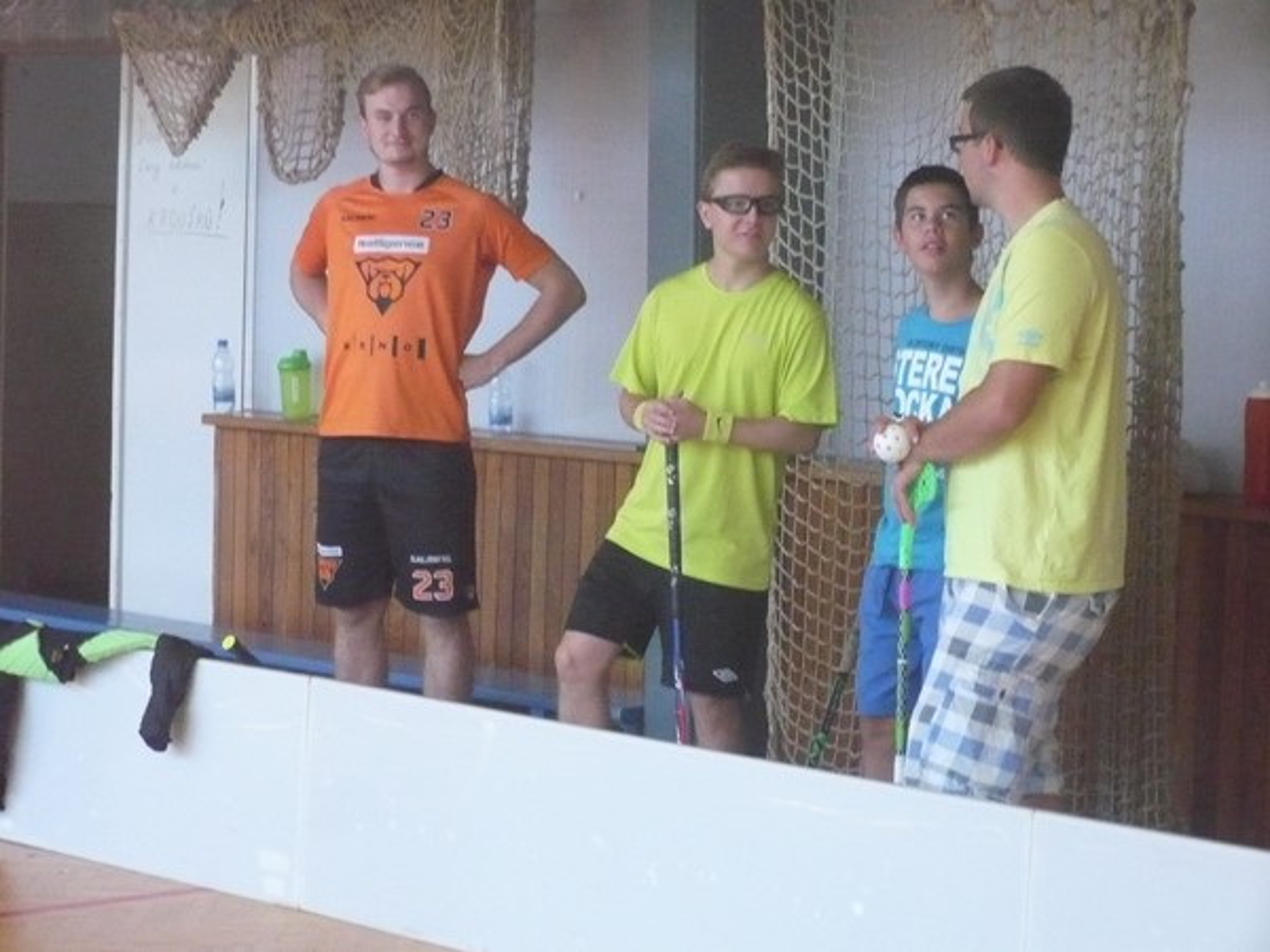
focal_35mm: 105
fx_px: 3852
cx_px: 635
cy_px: 476
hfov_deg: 18.7
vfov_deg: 14.1
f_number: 5
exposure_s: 1/60
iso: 800
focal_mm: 17.4
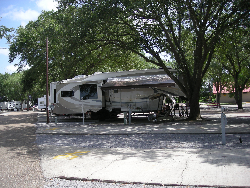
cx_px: 125
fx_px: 253
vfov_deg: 40.7
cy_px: 94
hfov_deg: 52.6
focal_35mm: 35
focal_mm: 5.7
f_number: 2.8
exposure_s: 1/438
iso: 50
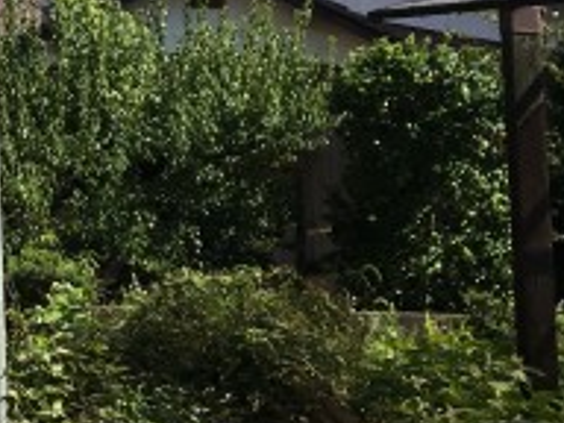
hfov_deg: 13.9
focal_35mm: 121
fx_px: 1971
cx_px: -555
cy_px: -118
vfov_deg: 11.9
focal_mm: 4.15
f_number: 2.2
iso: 25
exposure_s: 1/1789
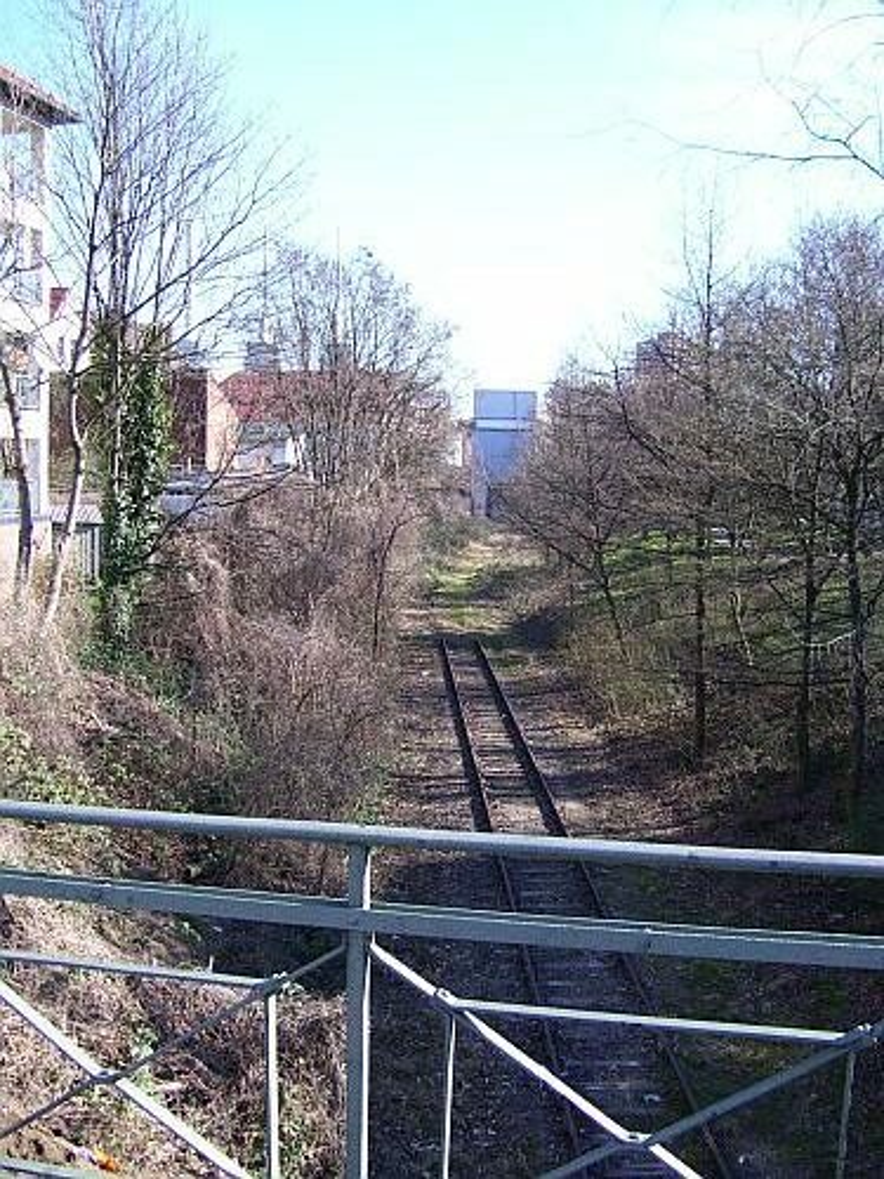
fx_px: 1260
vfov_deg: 50.1
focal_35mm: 37
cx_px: 442
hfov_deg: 38.7
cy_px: 590
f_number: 2.7
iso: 80
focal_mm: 6
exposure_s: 1/350
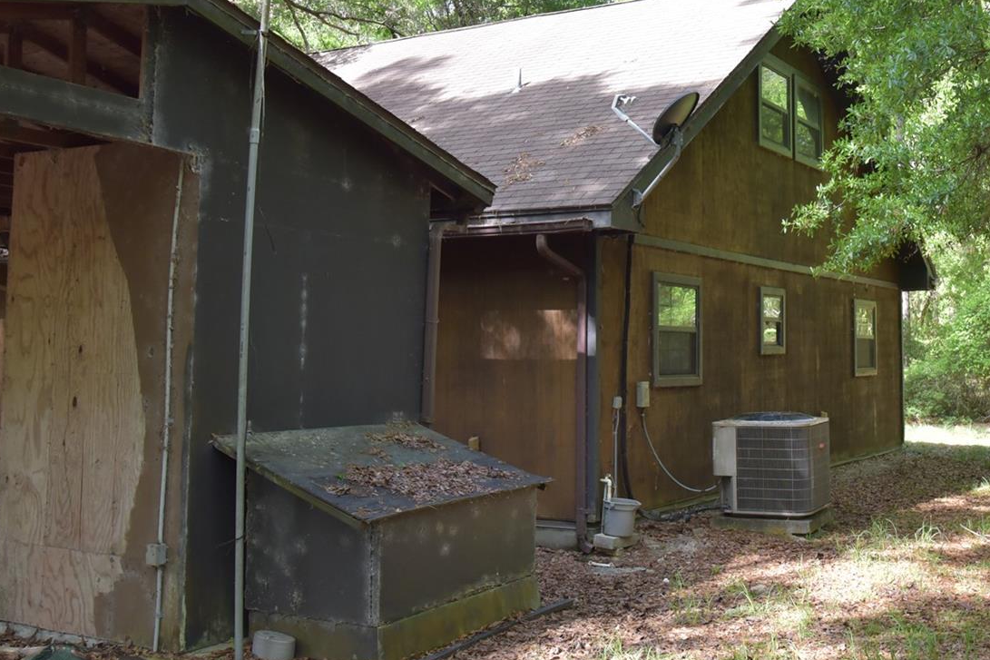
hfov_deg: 43.9
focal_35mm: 44
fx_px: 1210
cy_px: 248
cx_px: 662
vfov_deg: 30.4
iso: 1250
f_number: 8
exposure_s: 1/250
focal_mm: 30
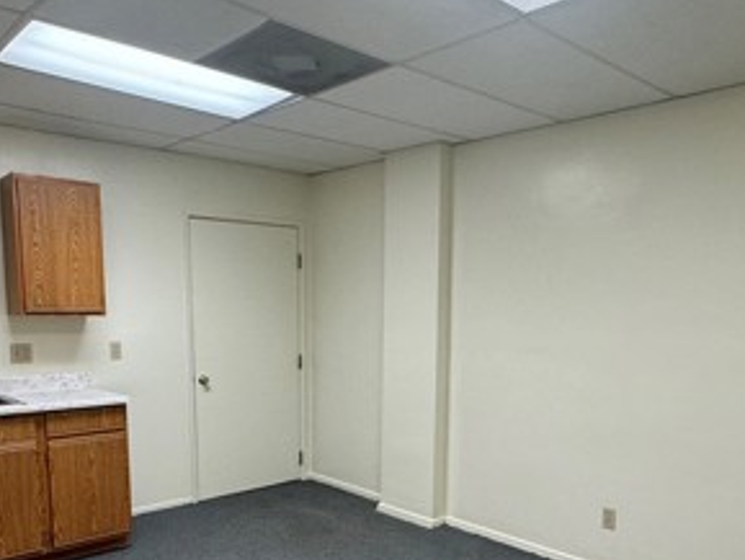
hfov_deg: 58.3
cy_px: 392
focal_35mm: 31
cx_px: 384
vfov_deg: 44.5
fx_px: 667
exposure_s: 1/120
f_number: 2.2
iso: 200
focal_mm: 2.22
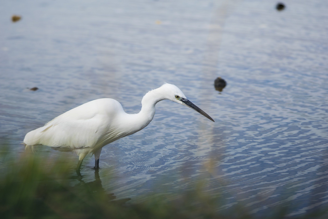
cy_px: 110
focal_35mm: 450
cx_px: 164
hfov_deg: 4.6
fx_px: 4100
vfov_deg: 3.1
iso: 100
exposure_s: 1/800
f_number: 4
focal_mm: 300
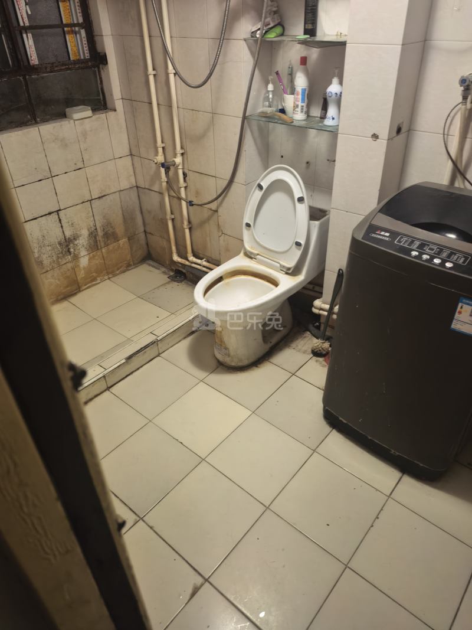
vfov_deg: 71.6
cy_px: 315
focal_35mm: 24
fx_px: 436
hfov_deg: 56.8
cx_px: 236
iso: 640
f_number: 1.4
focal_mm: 6.98
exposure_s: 1/50
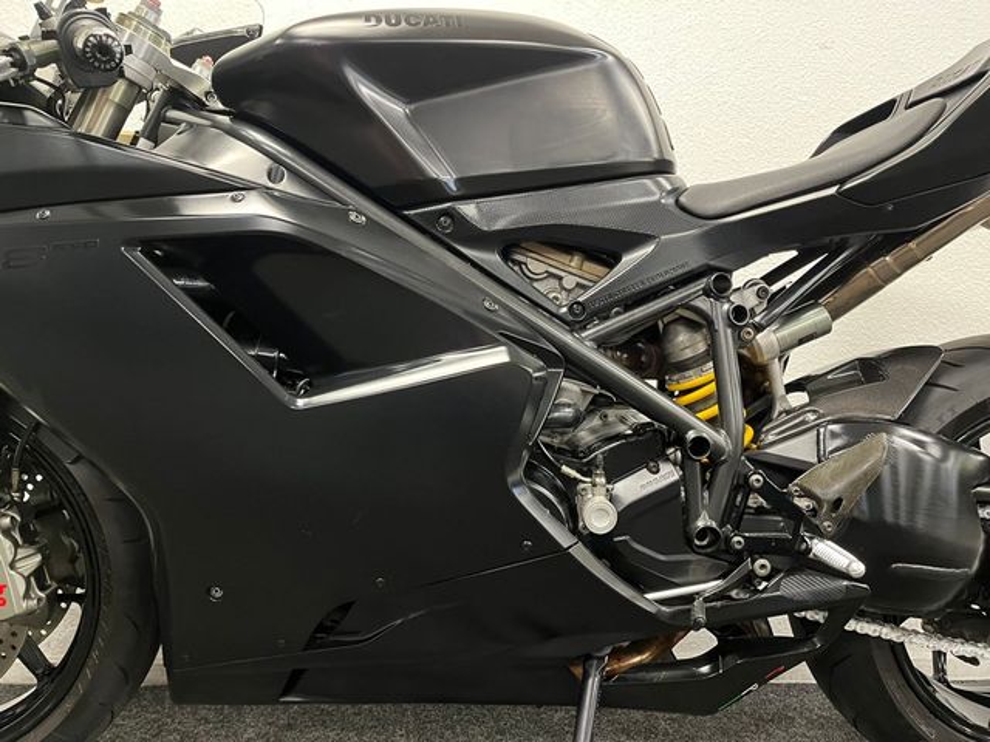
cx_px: 495
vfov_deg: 53.1
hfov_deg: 67.3
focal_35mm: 26
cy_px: 371
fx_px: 744
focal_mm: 5.1
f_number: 1.6
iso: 500
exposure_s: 1/33
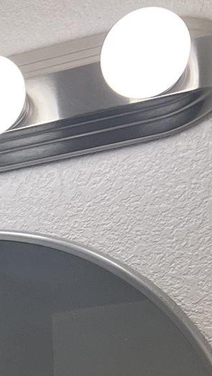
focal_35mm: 125
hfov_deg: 8.6
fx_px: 1248
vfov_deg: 15.2
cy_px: 637
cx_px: -347
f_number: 1.5
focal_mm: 5.7
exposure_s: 1/302
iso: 50
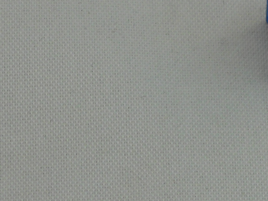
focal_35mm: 445
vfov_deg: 3.3
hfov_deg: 4.4
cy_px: -20
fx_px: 3445
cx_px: 299
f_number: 5.8
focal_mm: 18.2
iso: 110
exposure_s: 1/60
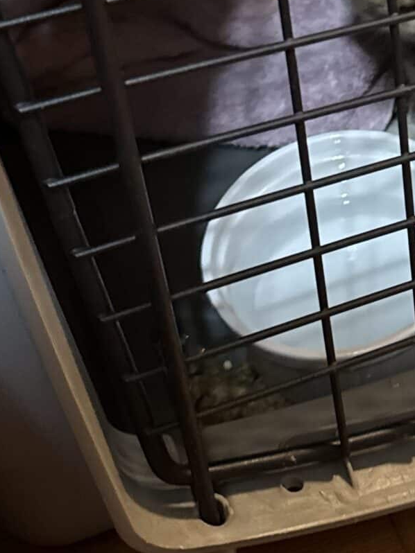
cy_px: 12
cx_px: 574
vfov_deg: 24.3
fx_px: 1231
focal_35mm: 77
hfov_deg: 17.6
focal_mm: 6.76
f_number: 1.78
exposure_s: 1/30
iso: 1000
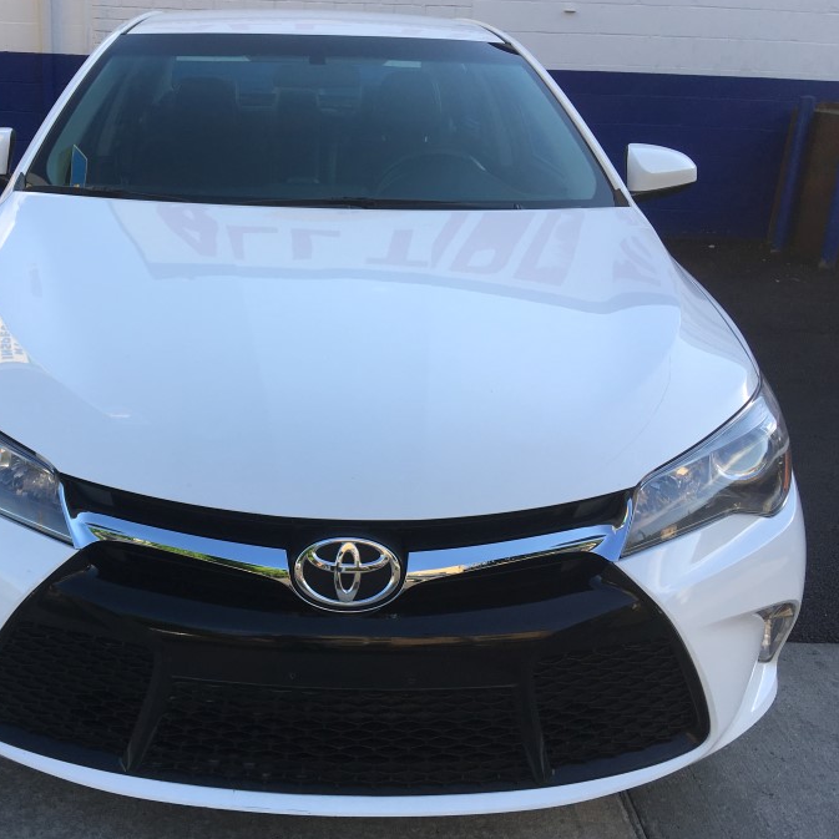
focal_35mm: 39
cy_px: 443
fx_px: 1069
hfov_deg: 42.1
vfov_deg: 42.8
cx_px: 262
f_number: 2.2
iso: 25
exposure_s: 1/460
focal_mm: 4.15
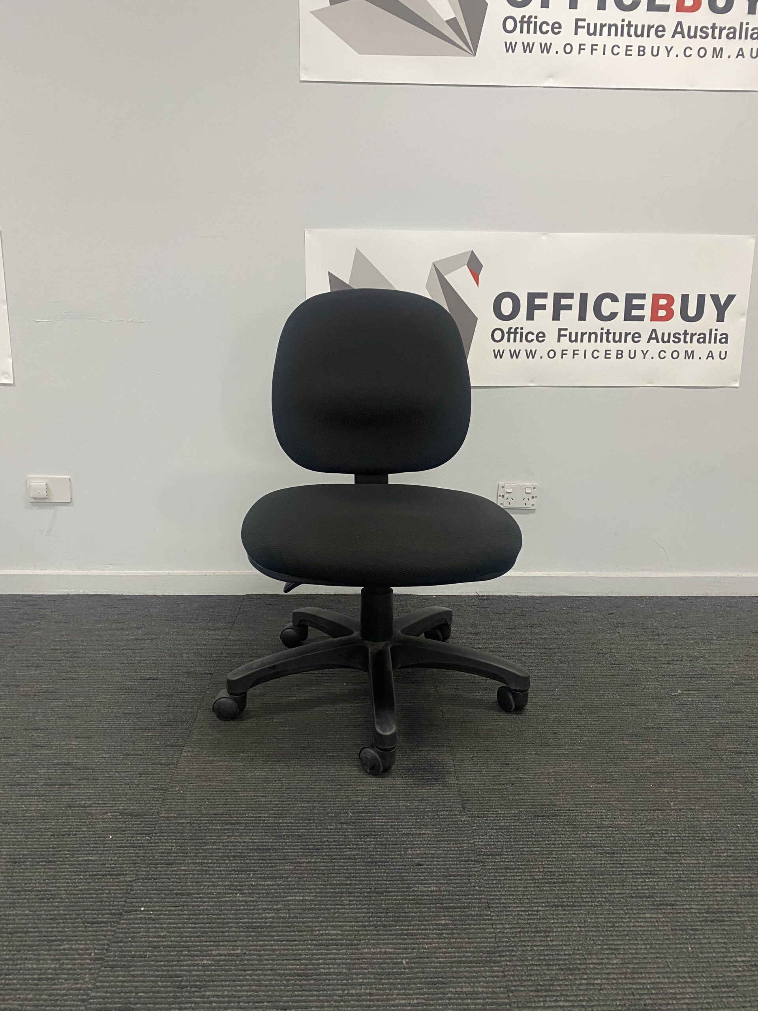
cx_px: 379
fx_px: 759
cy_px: 506
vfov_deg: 67.3
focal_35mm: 26
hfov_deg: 53.1
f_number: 1.8
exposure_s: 1/50
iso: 160
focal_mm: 4.25
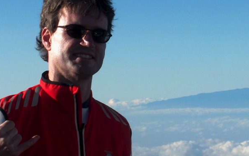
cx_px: 138
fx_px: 1405
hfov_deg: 10.1
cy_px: 114
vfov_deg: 6.3
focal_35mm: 207
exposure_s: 1/275
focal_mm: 24
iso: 100
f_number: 8.4
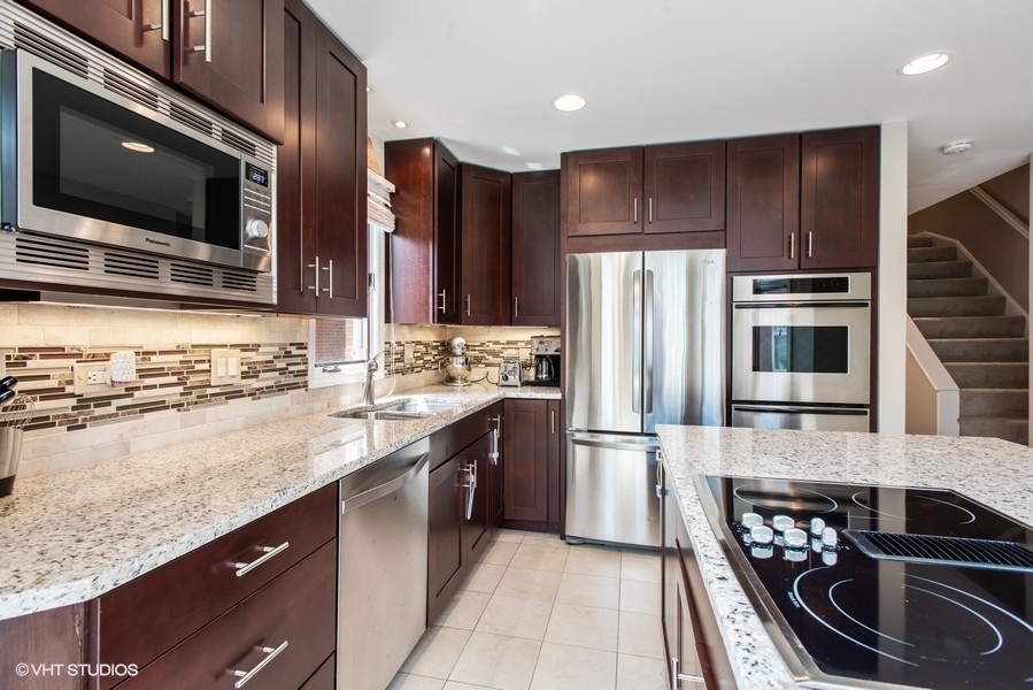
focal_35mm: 17
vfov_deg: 70.5
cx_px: 516
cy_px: 345
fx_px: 488
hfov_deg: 93.3
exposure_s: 1/13
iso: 400
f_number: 8
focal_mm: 17
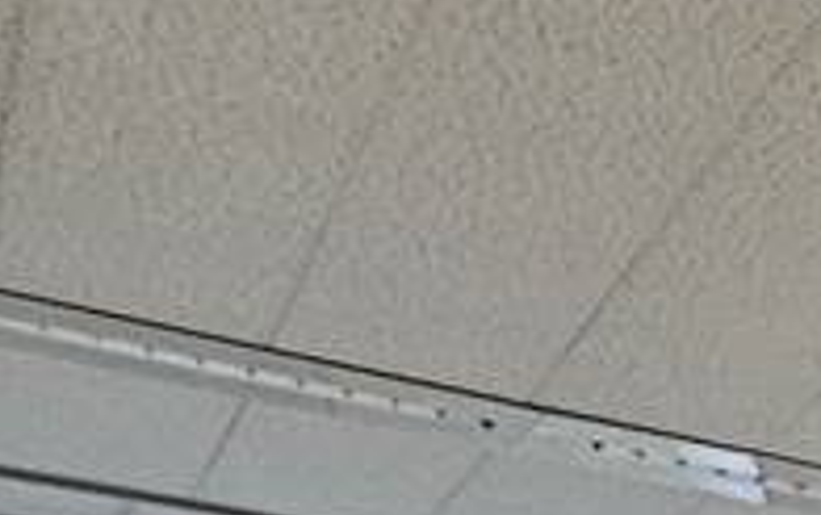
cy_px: 2022
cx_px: 2878
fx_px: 2262
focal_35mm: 101
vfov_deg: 8.1
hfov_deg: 9.6
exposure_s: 1/50
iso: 100
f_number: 2.2
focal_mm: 2.2
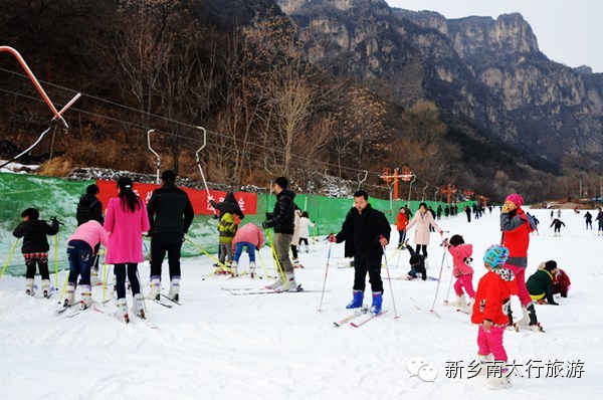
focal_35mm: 33
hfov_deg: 57.3
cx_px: 302
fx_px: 552
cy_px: 200
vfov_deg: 39.8
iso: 140
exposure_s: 1/250
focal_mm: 22
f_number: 8
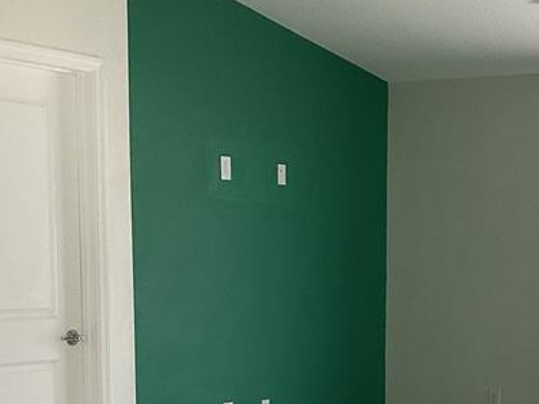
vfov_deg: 18.0
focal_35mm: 80
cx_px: 463
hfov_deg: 23.9
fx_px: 1246
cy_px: 407
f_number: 2.4
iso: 80
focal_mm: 3.3
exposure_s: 1/120
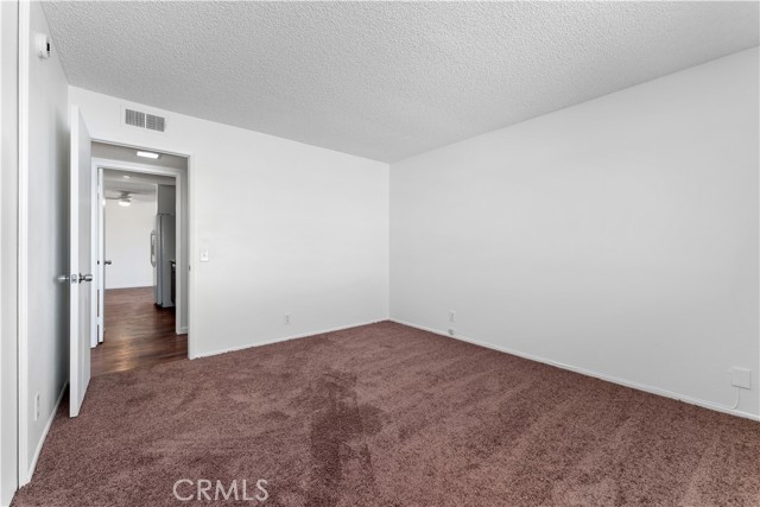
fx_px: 296
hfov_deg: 104.2
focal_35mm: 14
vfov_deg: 81.2
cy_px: 254
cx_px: 380
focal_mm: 14
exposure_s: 1/10
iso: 160
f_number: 5.6
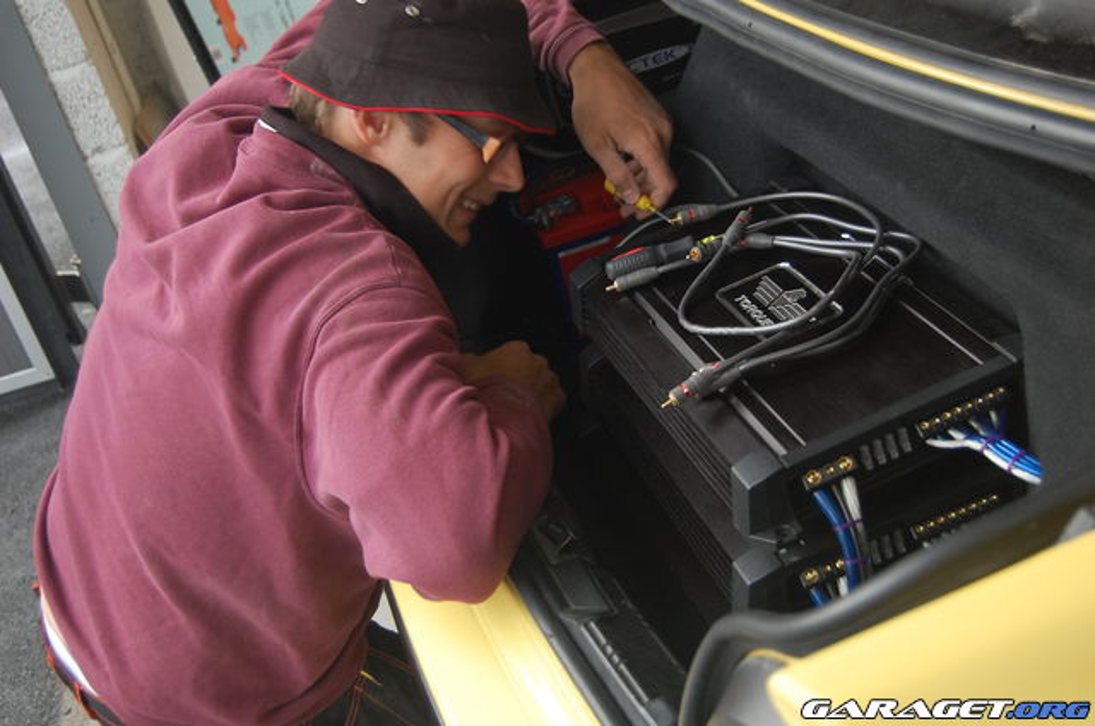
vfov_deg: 28.0
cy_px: 363
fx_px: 1457
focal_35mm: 48
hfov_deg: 41.2
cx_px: 548
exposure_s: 1/60
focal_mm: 32
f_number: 4.5
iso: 400
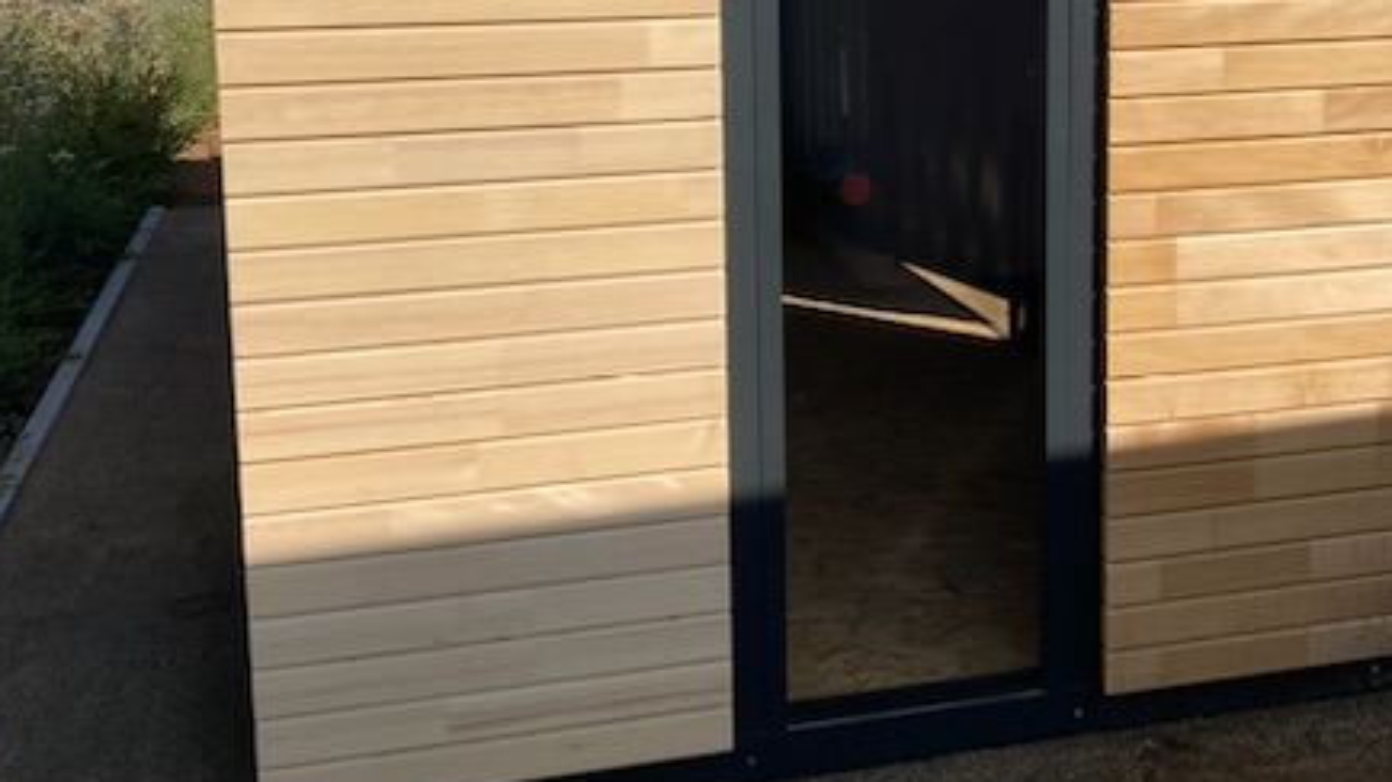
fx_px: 1661
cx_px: 792
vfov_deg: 25.8
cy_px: 103
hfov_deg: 45.4
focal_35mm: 45
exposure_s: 1/3205
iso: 20
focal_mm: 3.99
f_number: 1.8
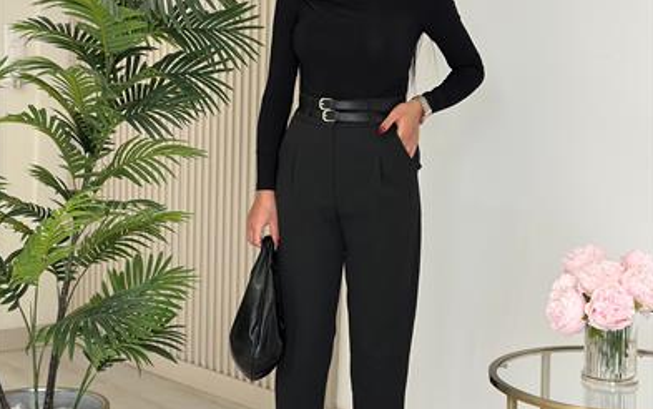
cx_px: 327
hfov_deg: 29.8
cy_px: 147
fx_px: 1228
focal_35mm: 69
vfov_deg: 18.9
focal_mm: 6.86
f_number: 1.78
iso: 80
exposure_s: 1/361
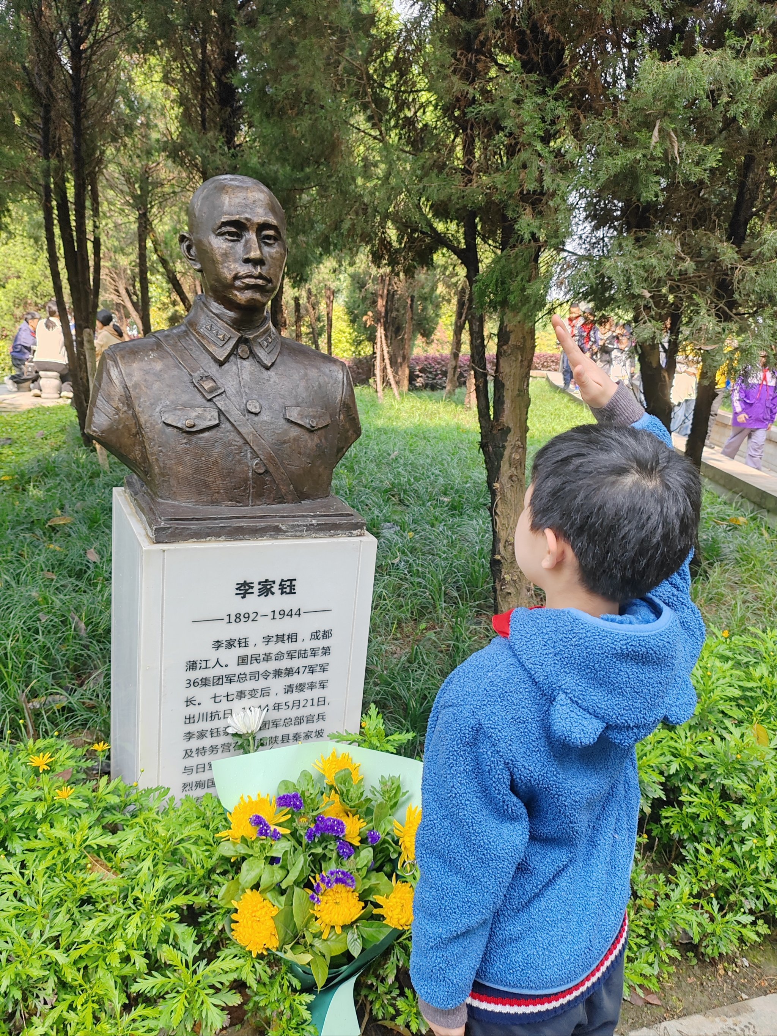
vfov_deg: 65.3
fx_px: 808
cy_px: 518
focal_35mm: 27
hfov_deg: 51.4
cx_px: 388
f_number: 1.8
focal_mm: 6.14
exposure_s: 1/100
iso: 59
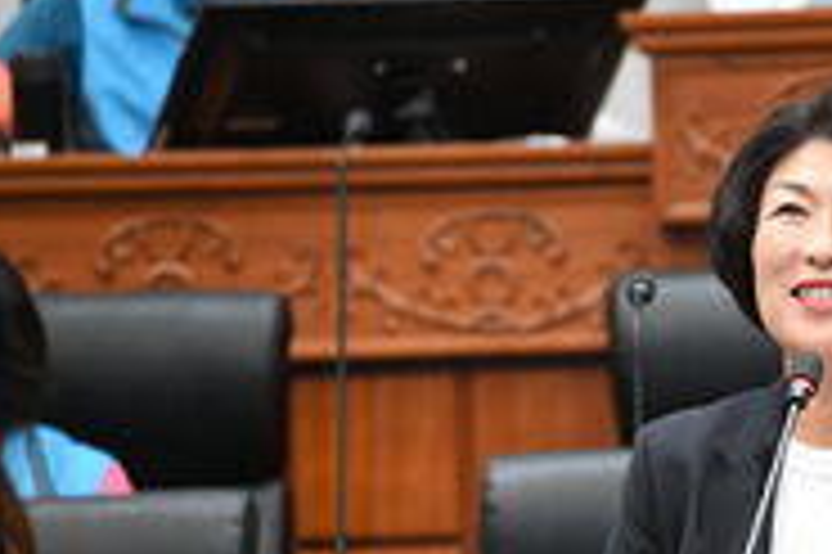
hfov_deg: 3.2
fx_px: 14962
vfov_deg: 2.1
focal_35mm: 648
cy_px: 405
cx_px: 778
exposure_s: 1/320
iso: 8000
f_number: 5.6
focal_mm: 300
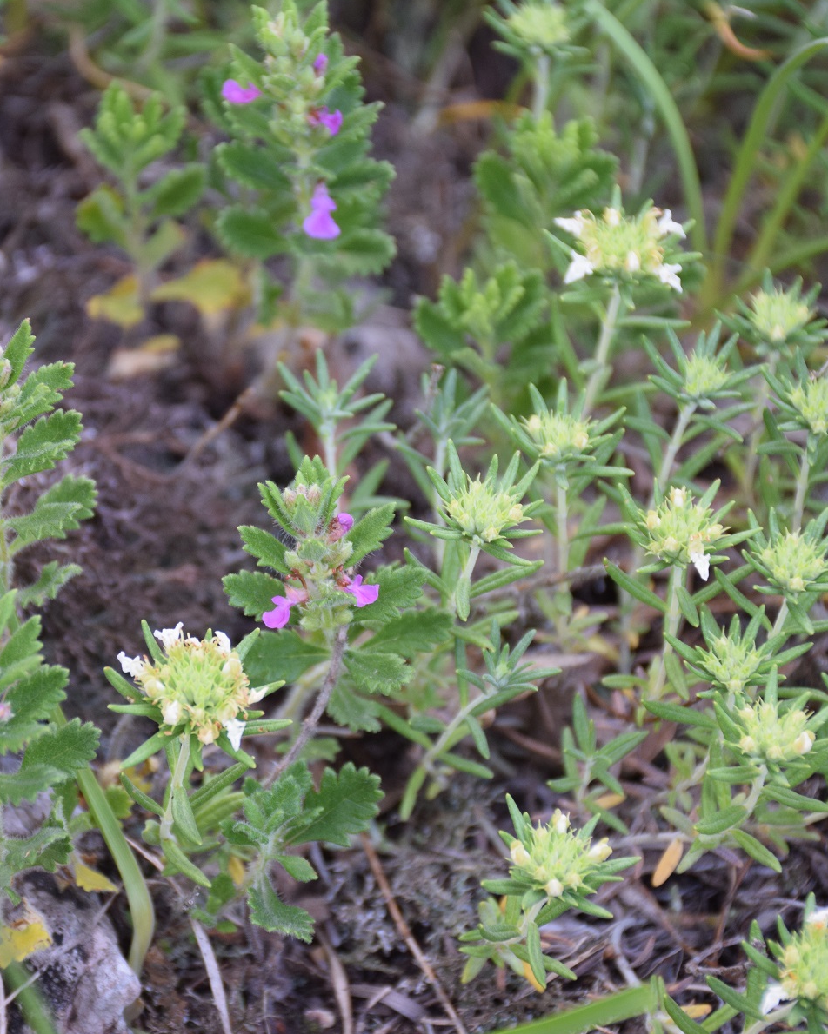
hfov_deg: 11.7
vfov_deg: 14.6
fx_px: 4043
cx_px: 290
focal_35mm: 132
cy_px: 515
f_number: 5.6
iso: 560
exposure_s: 1/125
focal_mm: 62
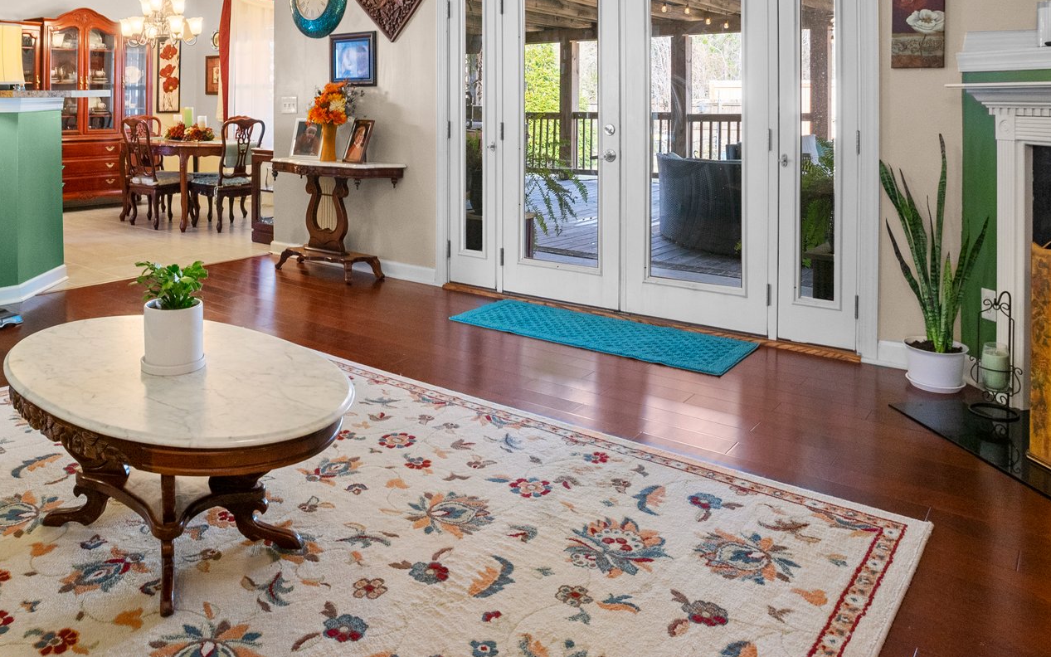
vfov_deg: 42.0
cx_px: 436
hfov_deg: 66.0
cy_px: 106
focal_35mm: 28
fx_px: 802
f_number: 8
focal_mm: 17
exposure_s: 1/6
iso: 400
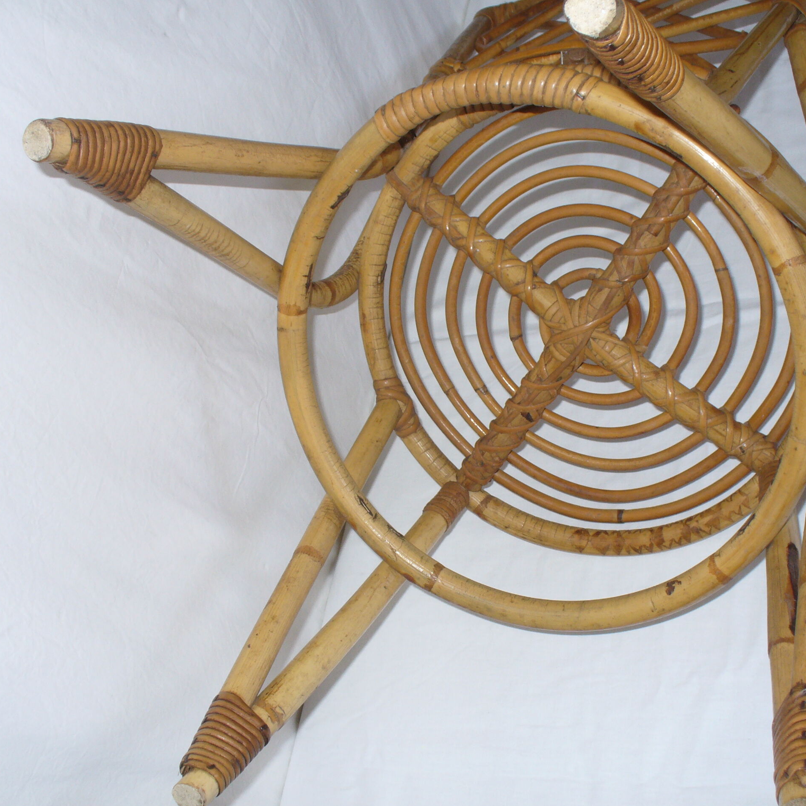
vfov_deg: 38.3
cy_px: 402
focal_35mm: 44
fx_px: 1159
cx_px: 442
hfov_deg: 38.3
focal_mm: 6.1
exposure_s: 1/40
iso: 100
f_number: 2.8
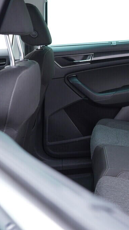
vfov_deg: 36.6
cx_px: 154
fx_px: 347
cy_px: 115
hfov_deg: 19.8
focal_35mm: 57
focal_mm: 24
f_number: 2.8
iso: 320
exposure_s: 1/40
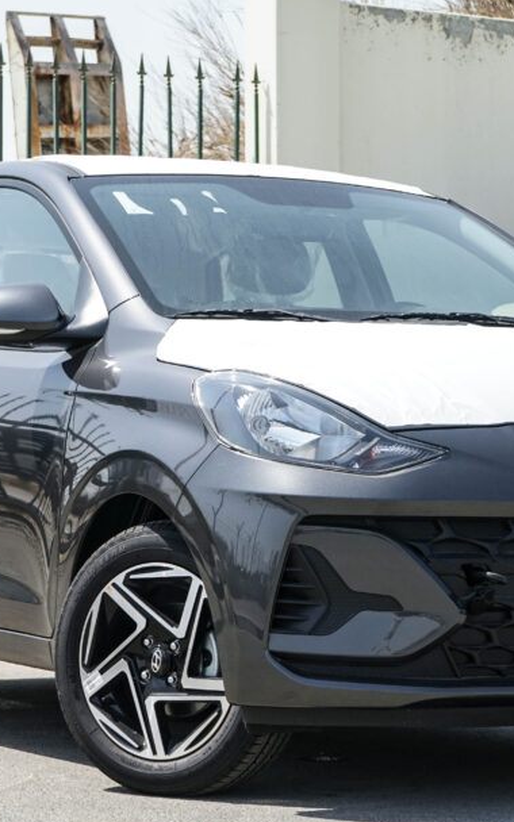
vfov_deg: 18.1
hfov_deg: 11.4
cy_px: 437
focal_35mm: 115
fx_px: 2578
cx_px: 304
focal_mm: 67
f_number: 9
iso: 400
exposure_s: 1/640
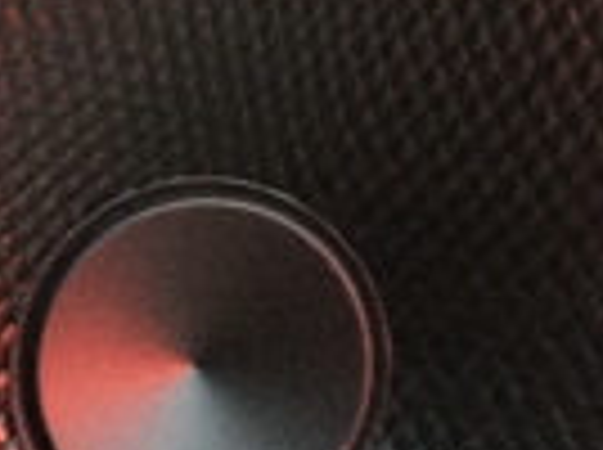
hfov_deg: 16.3
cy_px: 396
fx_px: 2069
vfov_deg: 12.3
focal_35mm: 119
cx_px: 45
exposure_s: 1/17
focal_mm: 4.15
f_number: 2.2
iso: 800
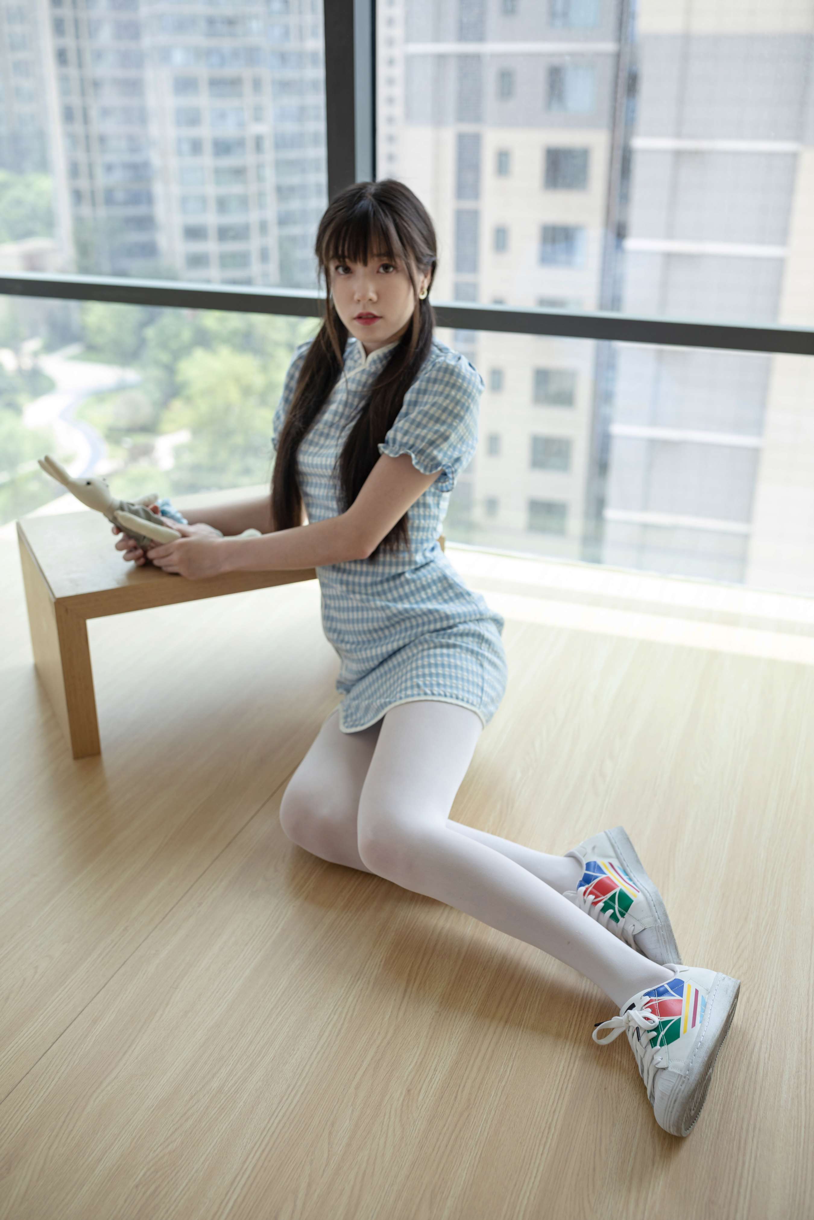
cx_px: 407
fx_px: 1153
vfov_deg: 55.8
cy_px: 610
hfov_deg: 38.9
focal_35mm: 34
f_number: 2.8
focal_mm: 35
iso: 250
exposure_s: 1/320
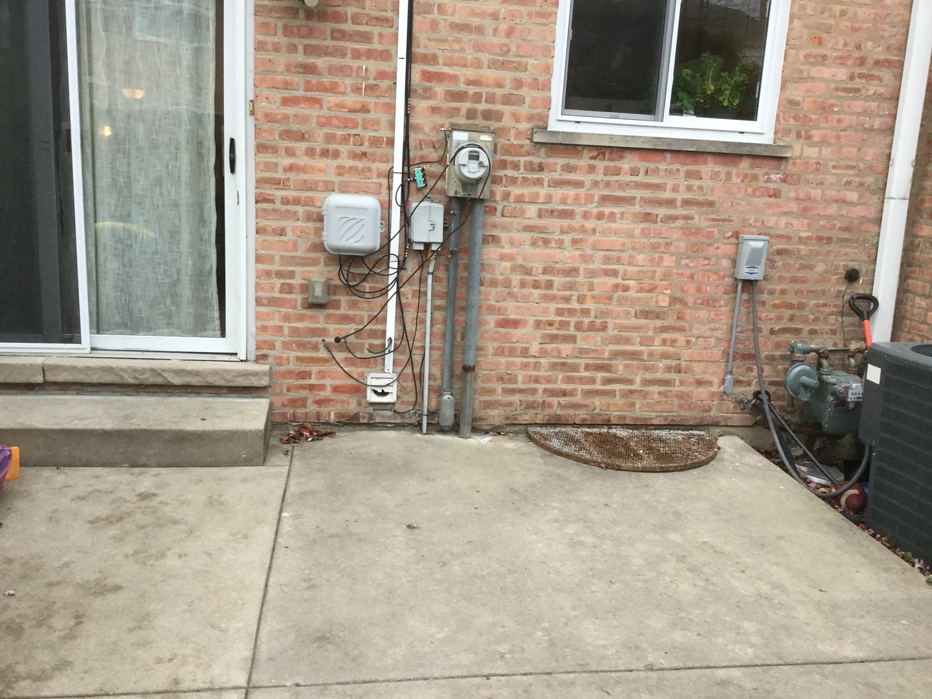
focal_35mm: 31
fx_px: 835
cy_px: 350
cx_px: 466
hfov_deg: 58.4
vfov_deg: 45.4
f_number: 2.4
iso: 32
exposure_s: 1/30
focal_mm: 3.3
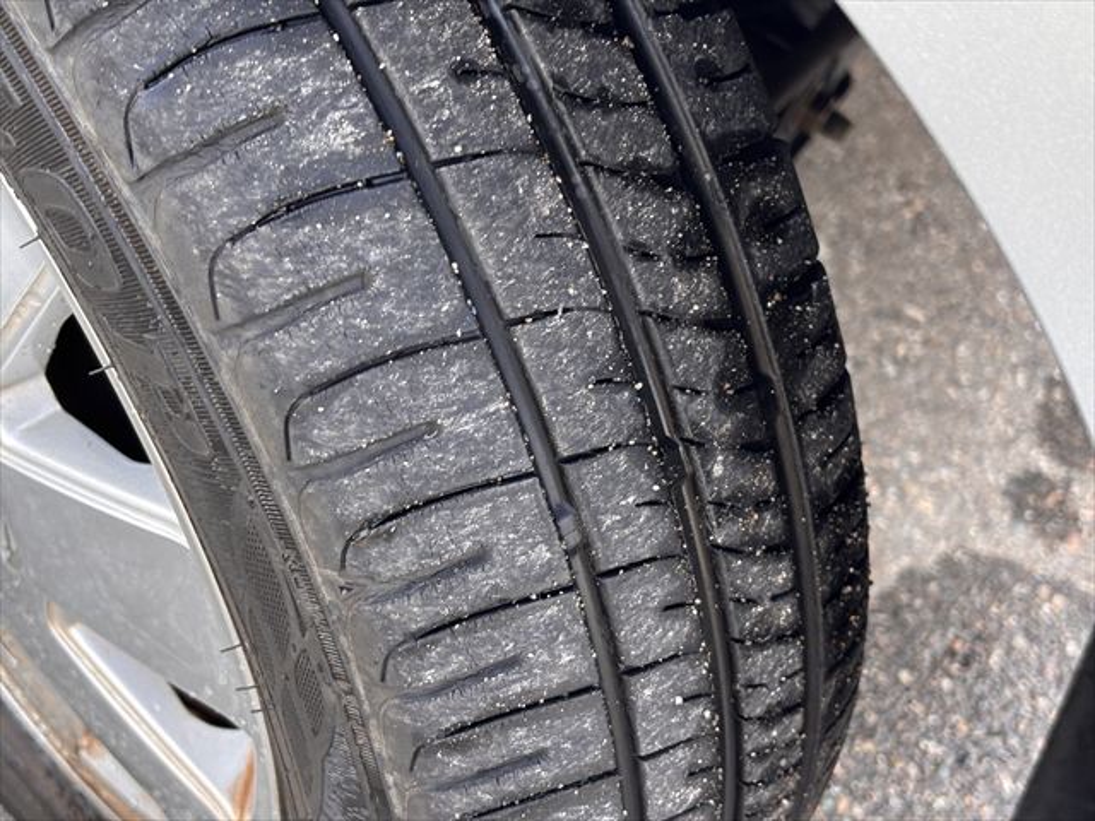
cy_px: 410
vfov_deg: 28.0
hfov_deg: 36.8
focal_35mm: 52
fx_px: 1645
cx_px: 548
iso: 50
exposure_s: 1/85
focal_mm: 5.96
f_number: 1.6
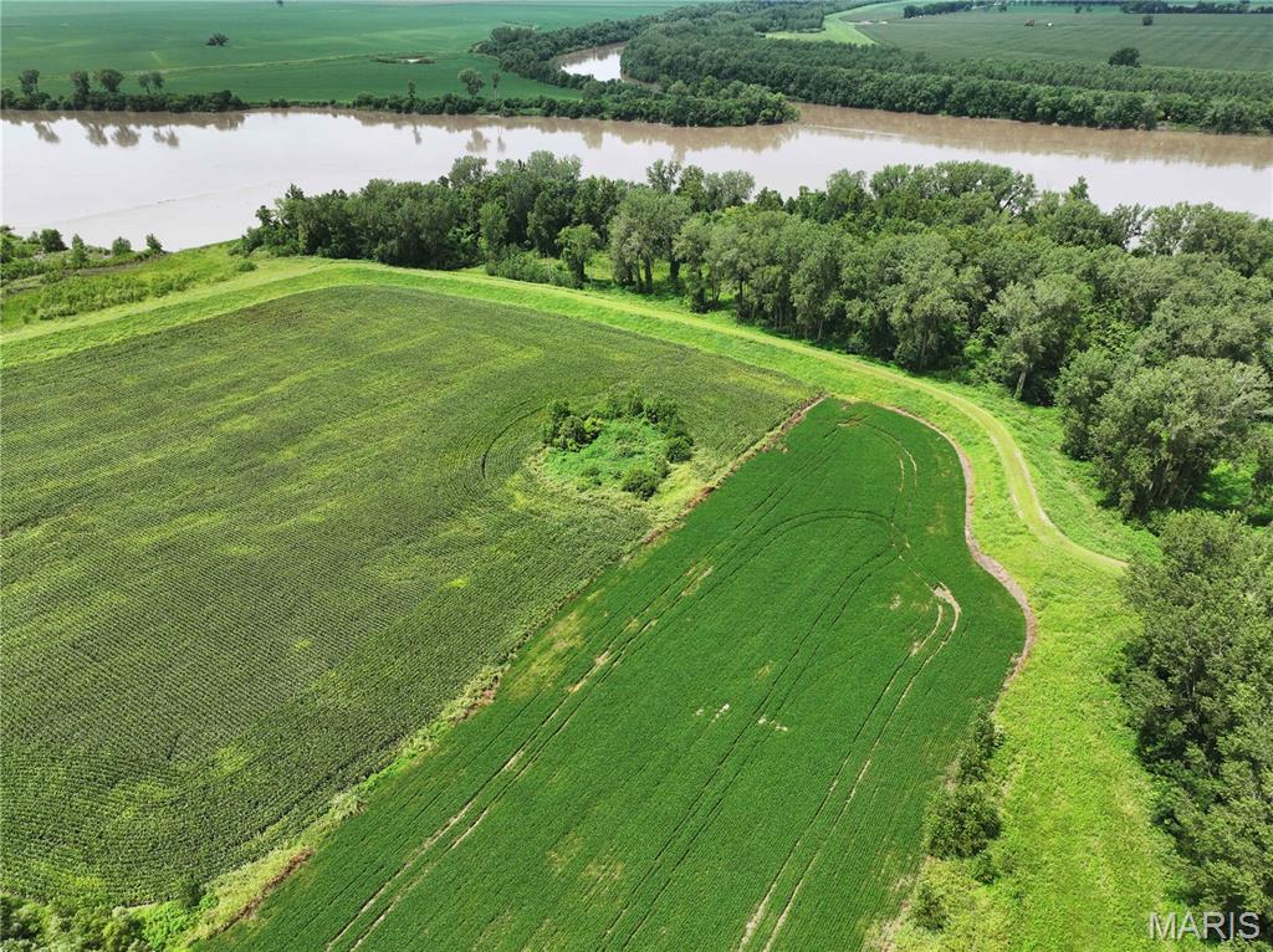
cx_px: 636
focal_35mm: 24
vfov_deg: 56.7
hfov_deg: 71.6
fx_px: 882
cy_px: 476
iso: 100
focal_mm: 12.29
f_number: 2.8
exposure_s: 1/1250
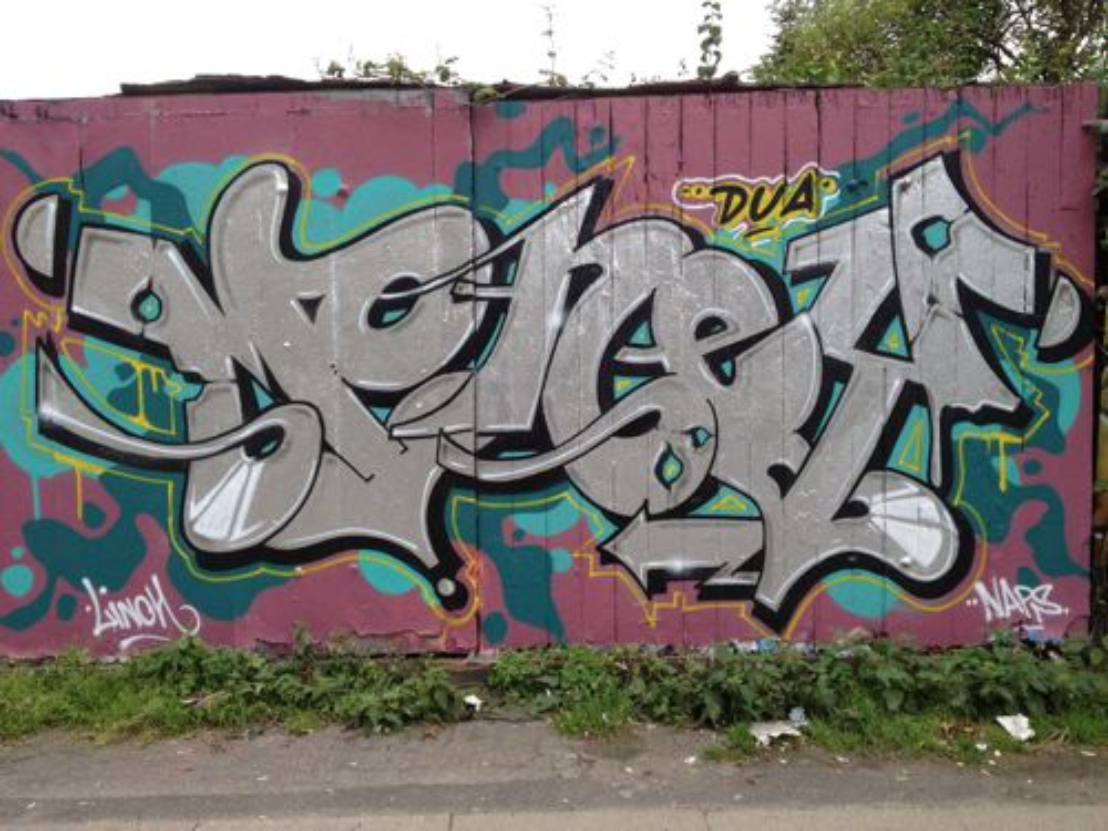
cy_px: 416
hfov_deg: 52.6
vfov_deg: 40.7
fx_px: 1120
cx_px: 554
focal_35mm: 35
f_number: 2.4
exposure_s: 1/235
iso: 64
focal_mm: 4.28
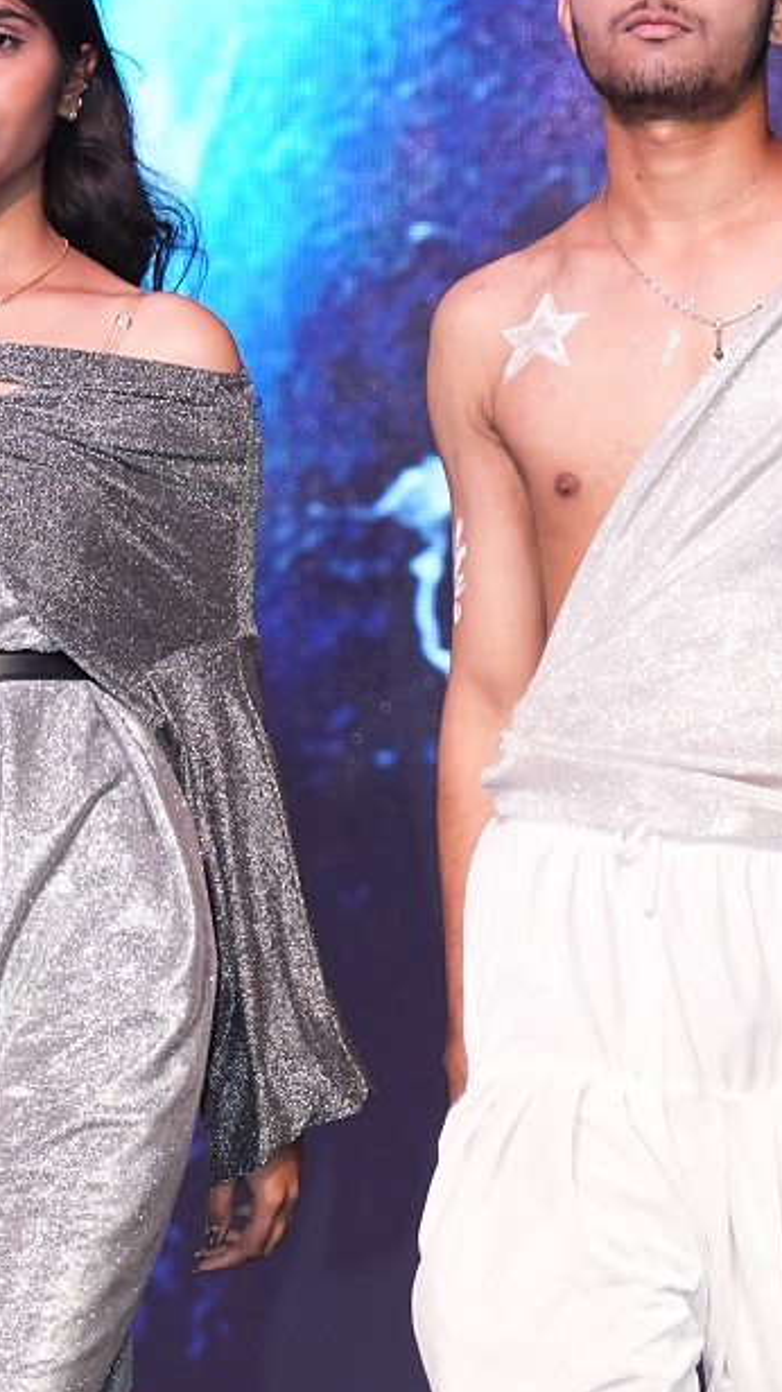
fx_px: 11588
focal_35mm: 314
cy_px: 581
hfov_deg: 3.9
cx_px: 396
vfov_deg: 6.9
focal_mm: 105
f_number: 5.6
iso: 2000
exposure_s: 1/200
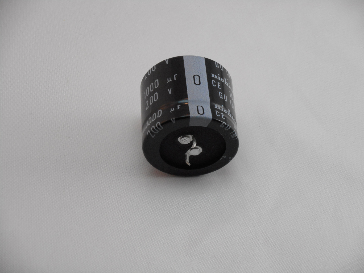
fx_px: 1073
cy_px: 136
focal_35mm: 102
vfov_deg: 14.5
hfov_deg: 19.3
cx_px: 182
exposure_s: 1/60
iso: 450
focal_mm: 18.2
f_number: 5.8
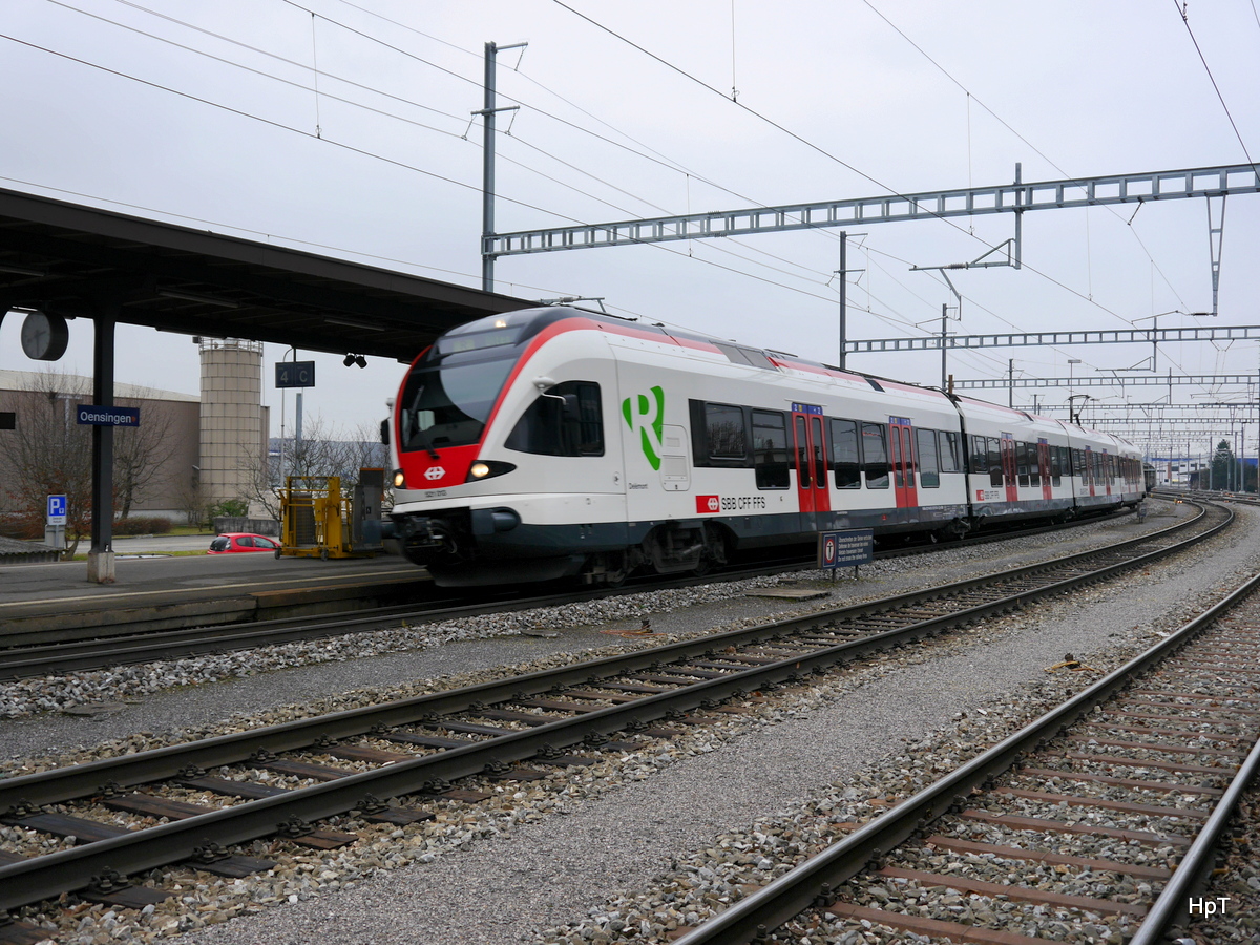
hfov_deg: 49.0
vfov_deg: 37.7
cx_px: 630
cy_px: 472
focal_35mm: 38
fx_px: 1383
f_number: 5
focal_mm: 19
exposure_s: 1/160
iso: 160
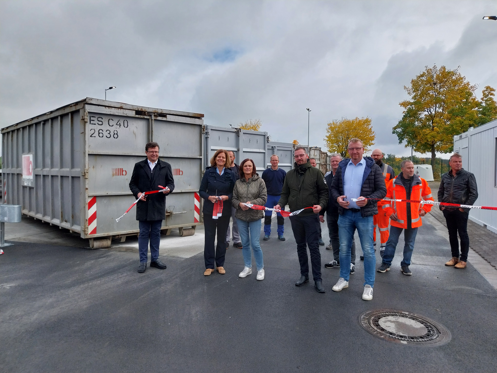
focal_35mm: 26
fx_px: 373
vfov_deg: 53.1
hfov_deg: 67.3
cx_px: 248
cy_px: 186
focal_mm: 4
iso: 25
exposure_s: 1/694
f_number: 1.8
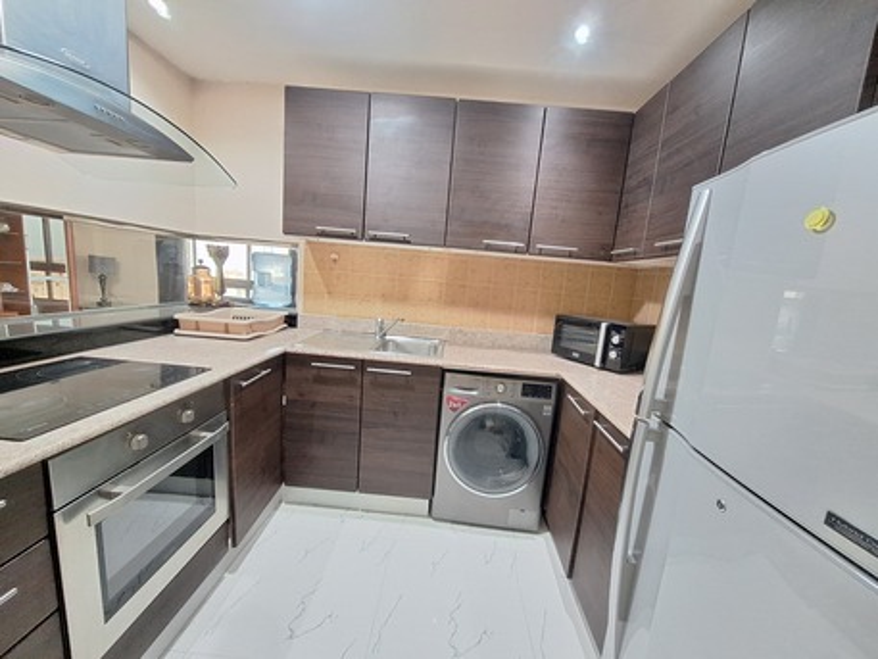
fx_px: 330
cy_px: 330
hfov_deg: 106.2
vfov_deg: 89.9
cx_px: 439
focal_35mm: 13
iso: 400
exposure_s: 1/25
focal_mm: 1.74
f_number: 2.2
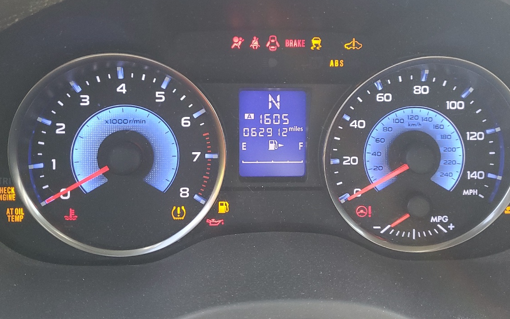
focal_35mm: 39
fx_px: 542
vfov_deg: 32.6
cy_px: 116
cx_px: 262
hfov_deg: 50.4
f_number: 1.5
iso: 90
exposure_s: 1/120
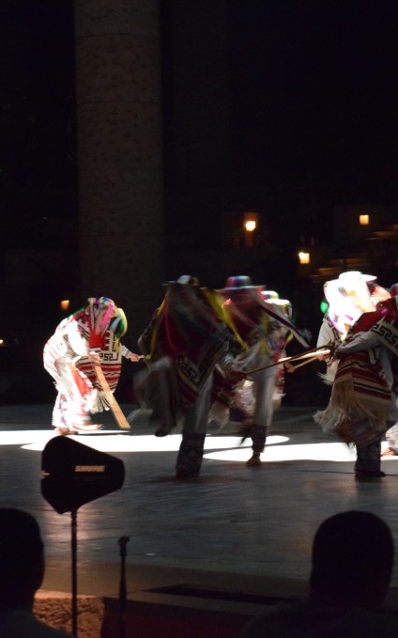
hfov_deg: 10.3
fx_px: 2201
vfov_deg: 16.5
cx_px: 284
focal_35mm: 127
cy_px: 319
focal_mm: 55
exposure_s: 1/30
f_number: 5.6
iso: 6400
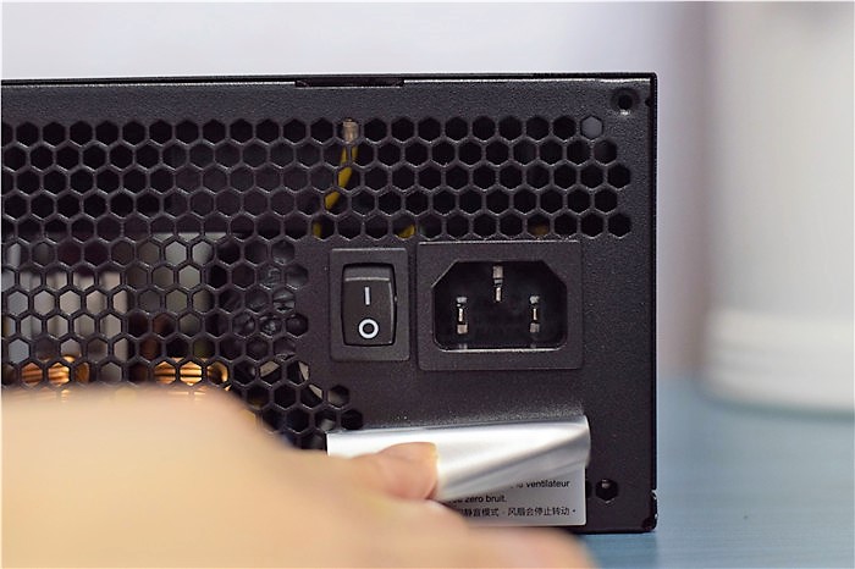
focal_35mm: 75
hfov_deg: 27.0
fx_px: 1780
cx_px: 428
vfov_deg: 18.2
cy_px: 284
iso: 800
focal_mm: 50
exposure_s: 1/60
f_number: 2.8
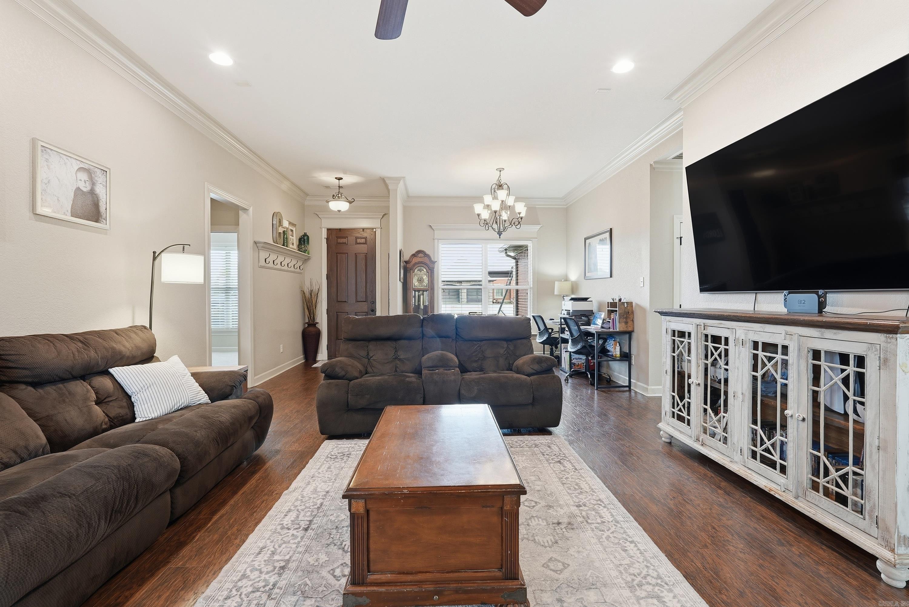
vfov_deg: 73.8
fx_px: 404
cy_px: 304
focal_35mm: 16
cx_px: 454
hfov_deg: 96.7
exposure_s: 1/13
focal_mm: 16
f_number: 9
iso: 250
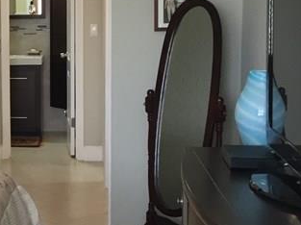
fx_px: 825
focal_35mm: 95
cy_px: 109
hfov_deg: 19.1
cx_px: -96
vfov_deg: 15.5
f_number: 2.2
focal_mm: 4.15
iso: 64
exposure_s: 1/30
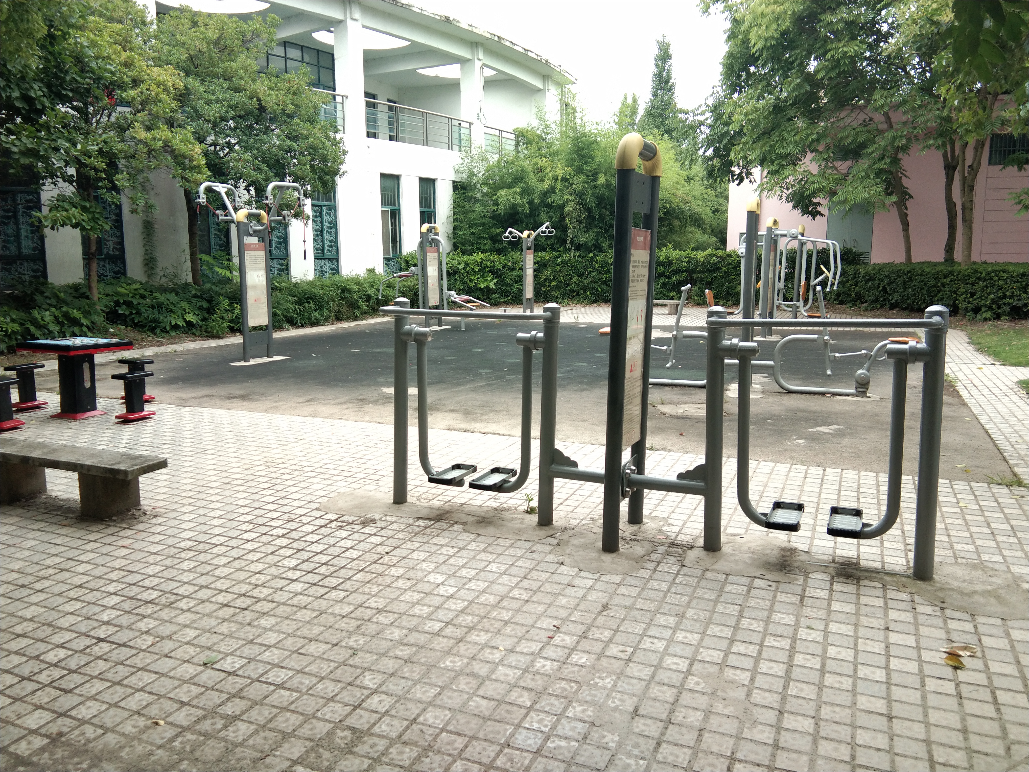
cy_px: 386
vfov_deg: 45.4
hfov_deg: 58.4
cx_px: 514
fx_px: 922
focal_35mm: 31
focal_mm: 3.69
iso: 125
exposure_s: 1/50
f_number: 2.2
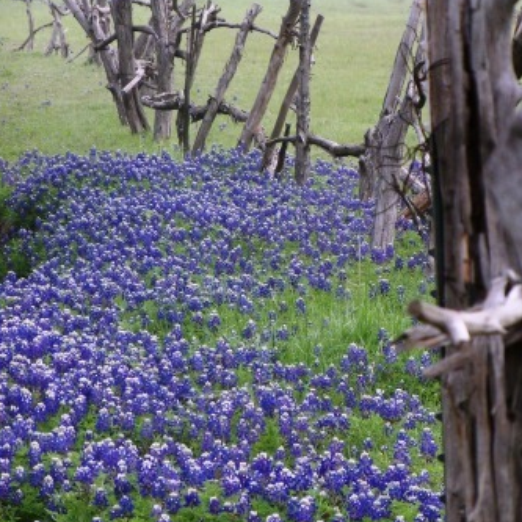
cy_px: 232
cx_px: 262
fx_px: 3515
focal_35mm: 206
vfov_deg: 8.5
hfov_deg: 8.5
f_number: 4.3
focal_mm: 30.5
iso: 200
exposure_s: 1/500
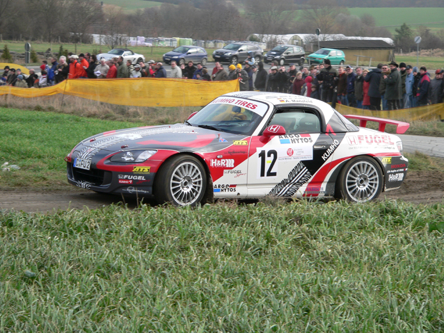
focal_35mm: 151
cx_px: 222
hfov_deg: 13.1
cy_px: 166
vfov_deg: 9.8
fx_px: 1937
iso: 80
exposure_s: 1/320
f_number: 2.8
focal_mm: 25.2
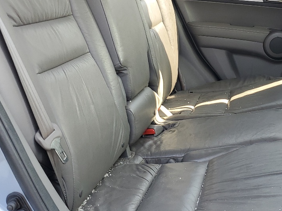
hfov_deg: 32.5
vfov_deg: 25.2
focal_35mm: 58
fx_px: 473
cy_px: 97
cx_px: 218
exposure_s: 1/128
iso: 50
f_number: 1.5
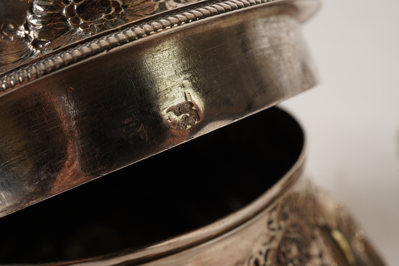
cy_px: 133
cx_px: 200
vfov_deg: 29.9
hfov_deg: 43.6
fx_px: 499
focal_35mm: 45
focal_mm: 30
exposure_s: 1/125
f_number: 22
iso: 400
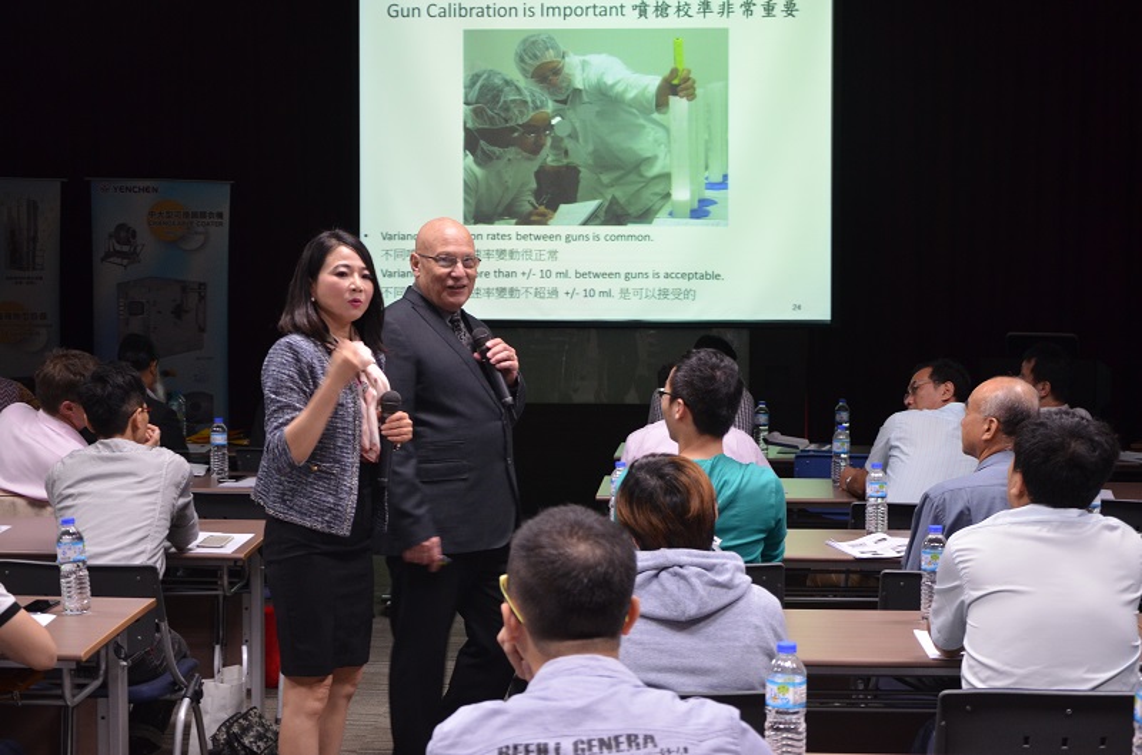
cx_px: 571
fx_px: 1898
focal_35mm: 60
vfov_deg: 22.5
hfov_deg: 33.5
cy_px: 378
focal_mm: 40
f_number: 4.5
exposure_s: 1/30
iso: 1000
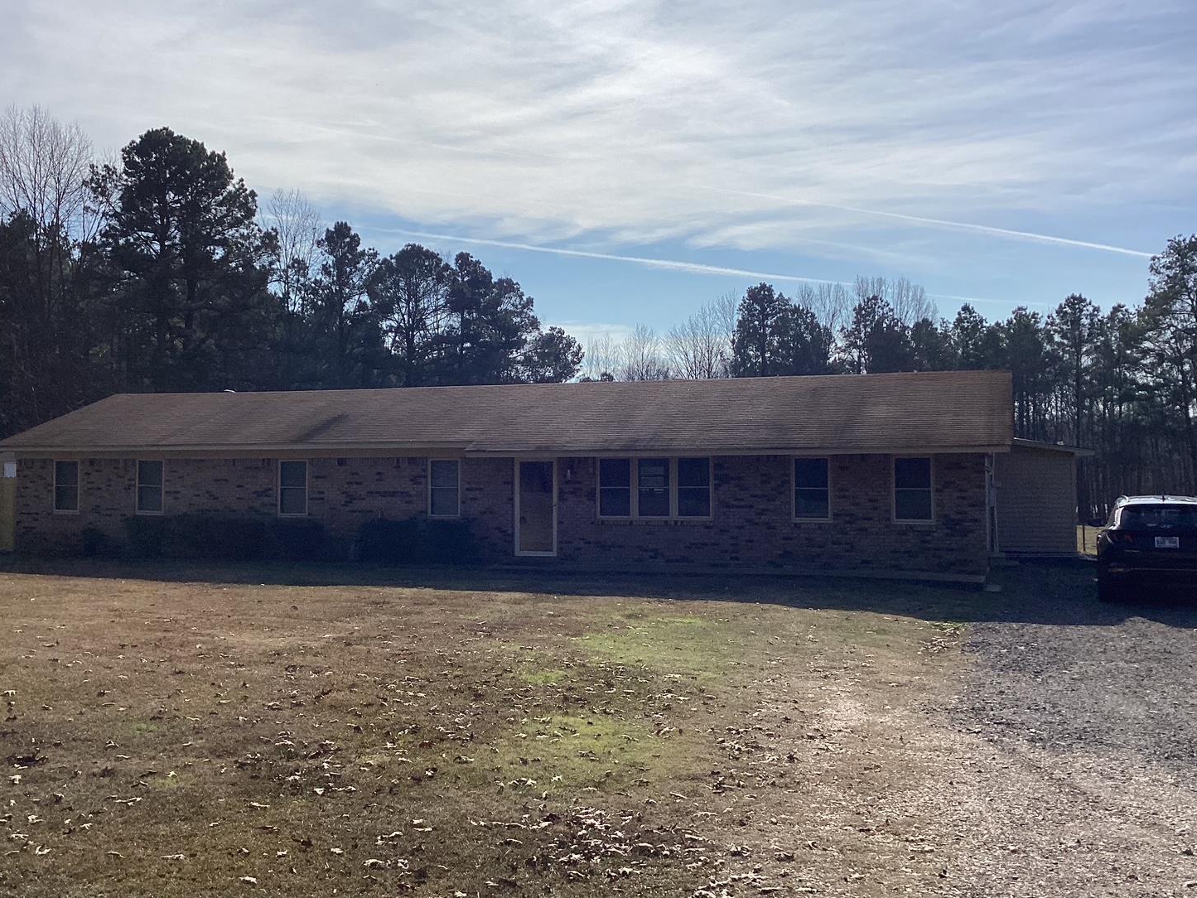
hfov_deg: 52.6
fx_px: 1210
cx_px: 595
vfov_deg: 40.7
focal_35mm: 35
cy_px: 428
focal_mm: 3.3
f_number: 2.4
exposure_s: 1/4808
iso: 25
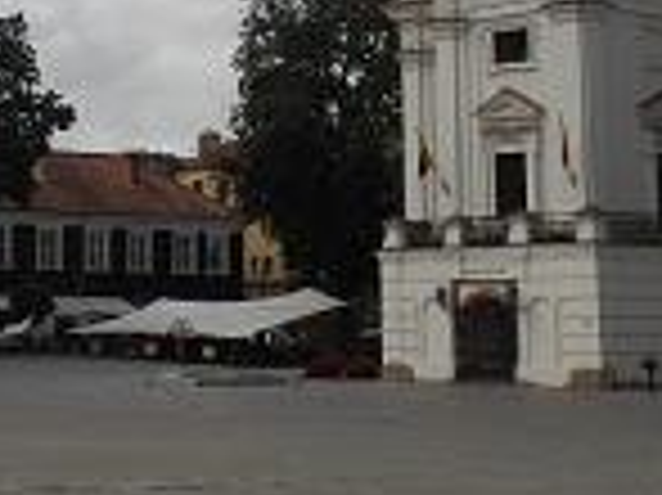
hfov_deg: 15.8
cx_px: -14
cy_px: -243
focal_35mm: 122
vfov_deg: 11.6
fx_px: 2331
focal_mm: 7.4
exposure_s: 1/1000
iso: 100
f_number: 5.6
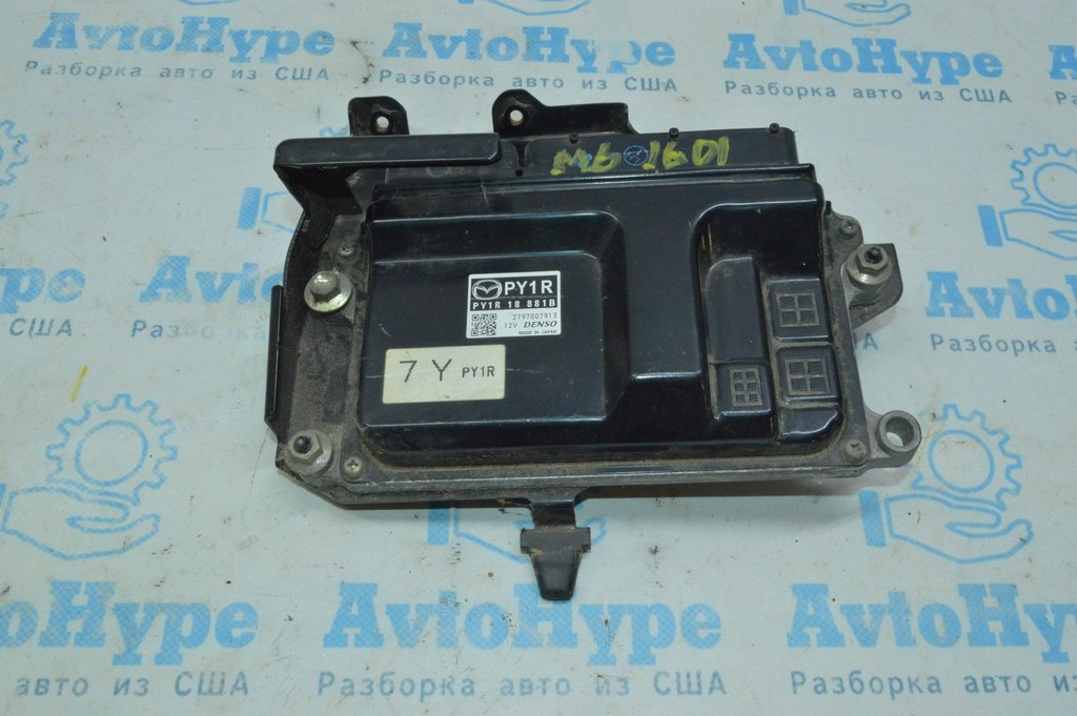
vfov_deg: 39.9
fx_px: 986
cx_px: 538
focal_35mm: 33
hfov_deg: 57.3
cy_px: 358
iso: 2500
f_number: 16
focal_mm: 22
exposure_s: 1/60
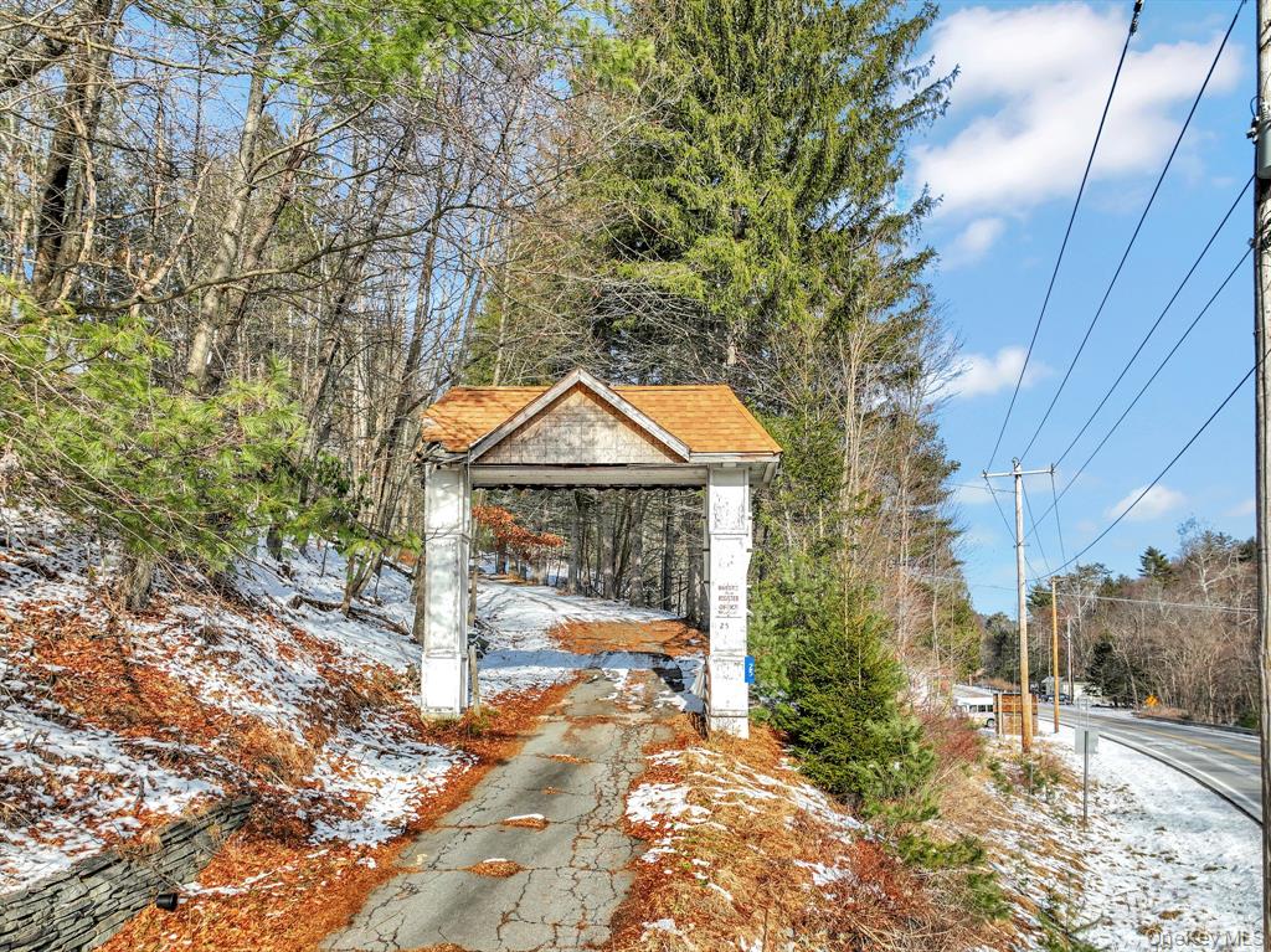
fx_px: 881
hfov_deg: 71.6
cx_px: 636
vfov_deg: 56.8
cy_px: 476
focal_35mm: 24
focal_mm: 12.29
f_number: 2.8
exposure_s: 1/1250
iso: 100
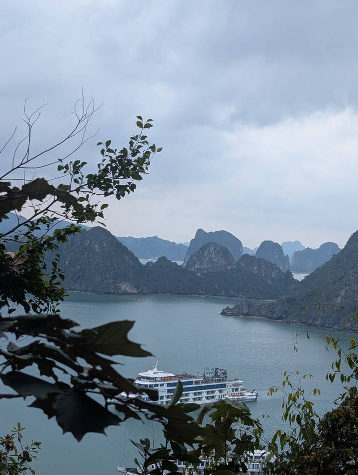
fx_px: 674
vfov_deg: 38.9
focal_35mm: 49
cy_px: 238
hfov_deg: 29.8
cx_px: 179
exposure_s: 1/1041
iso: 25
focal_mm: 6.9
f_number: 1.68
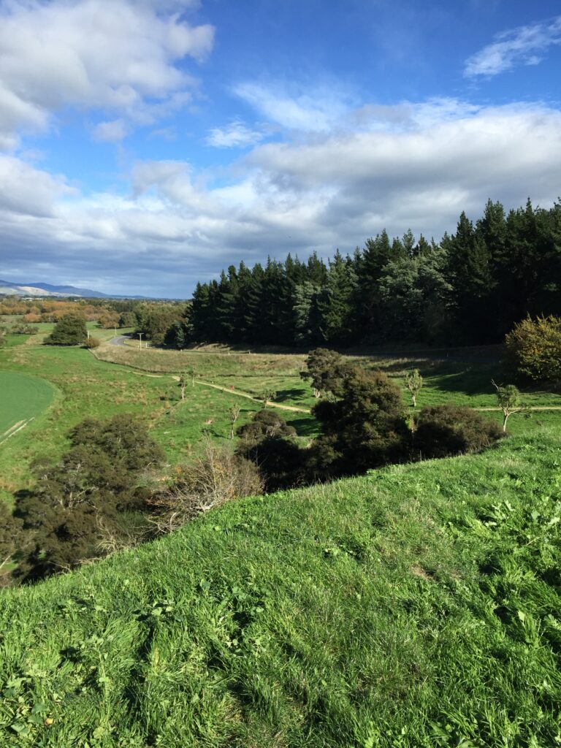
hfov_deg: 48.2
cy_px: 374
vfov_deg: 61.7
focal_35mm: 29
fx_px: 627
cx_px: 280
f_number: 2.2
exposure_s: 1/1721
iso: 32
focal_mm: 4.15
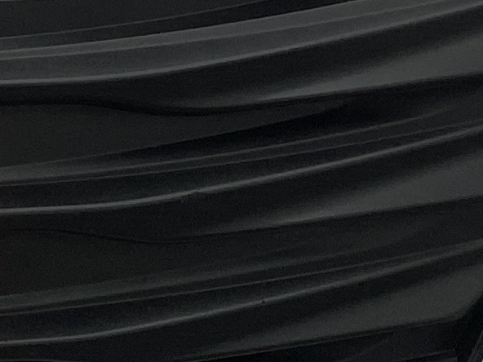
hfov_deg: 10.1
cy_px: -152
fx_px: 2470
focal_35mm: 177
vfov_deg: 8.2
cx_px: -550
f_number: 1.8
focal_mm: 4.25
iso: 80
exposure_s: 1/120
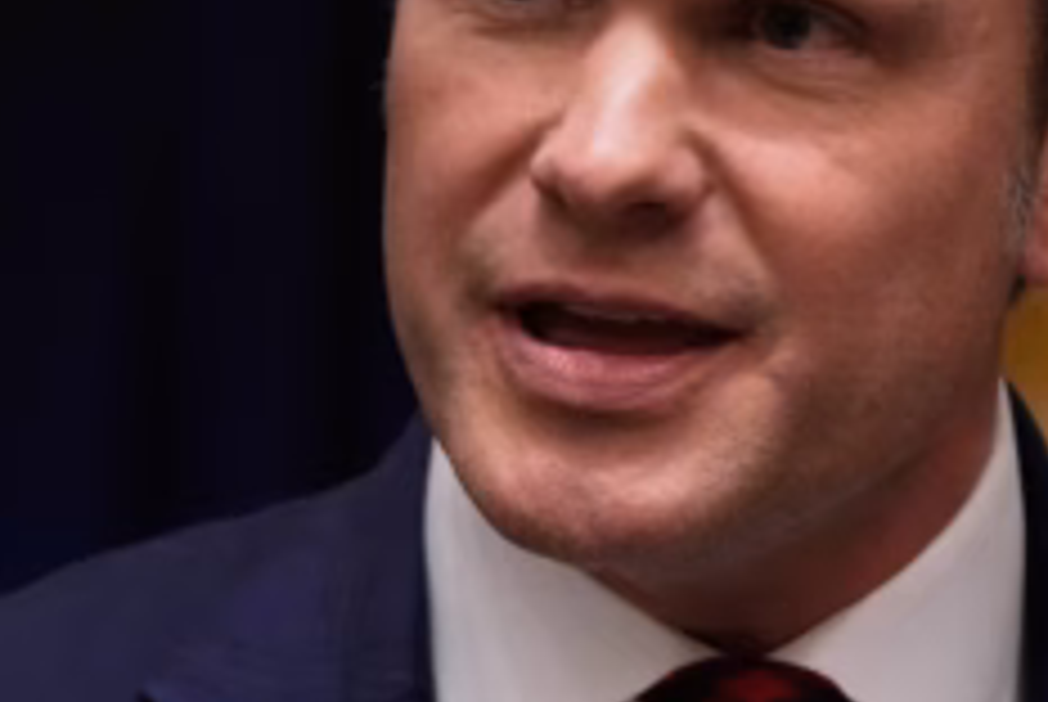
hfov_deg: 3.1
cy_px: 562
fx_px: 19179
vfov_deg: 2.1
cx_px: 666
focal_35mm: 658
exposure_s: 1/500
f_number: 2.8
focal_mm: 200
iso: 4000
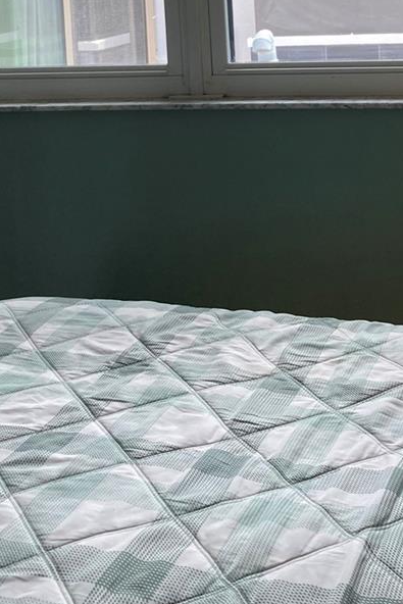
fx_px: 990
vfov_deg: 31.6
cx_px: 295
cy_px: 14
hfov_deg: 22.8
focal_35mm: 59
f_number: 1.8
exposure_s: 1/120
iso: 50
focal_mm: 3.99
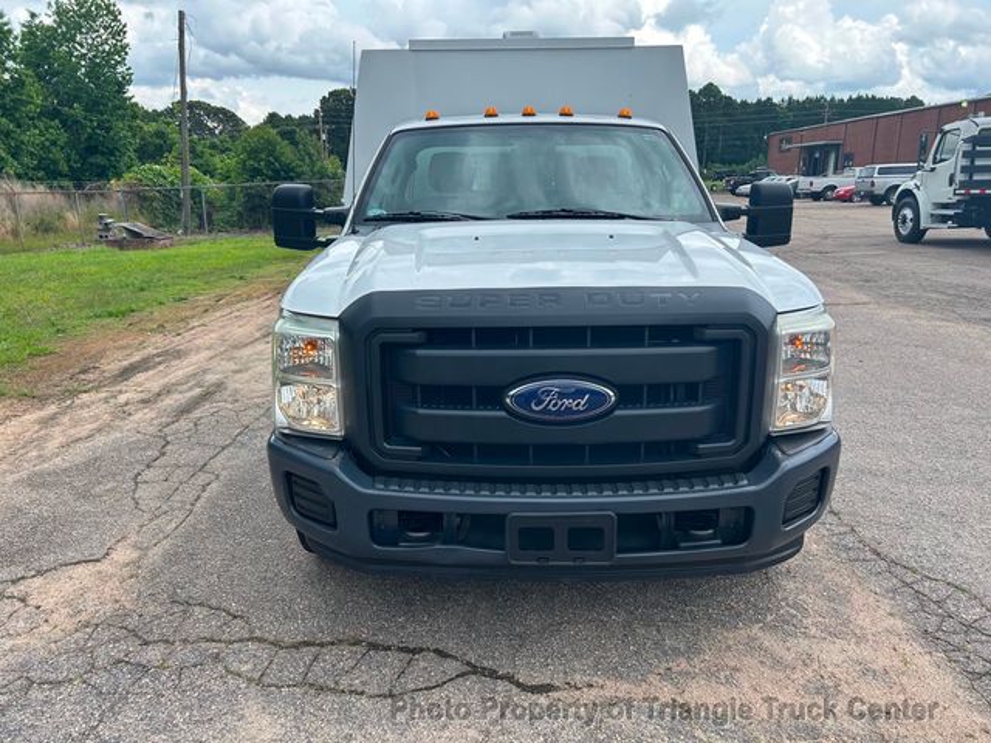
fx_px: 744
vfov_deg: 53.1
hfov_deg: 67.3
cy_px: 372
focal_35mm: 26
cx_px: 496
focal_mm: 5.7
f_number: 1.5
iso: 50
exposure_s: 1/1838
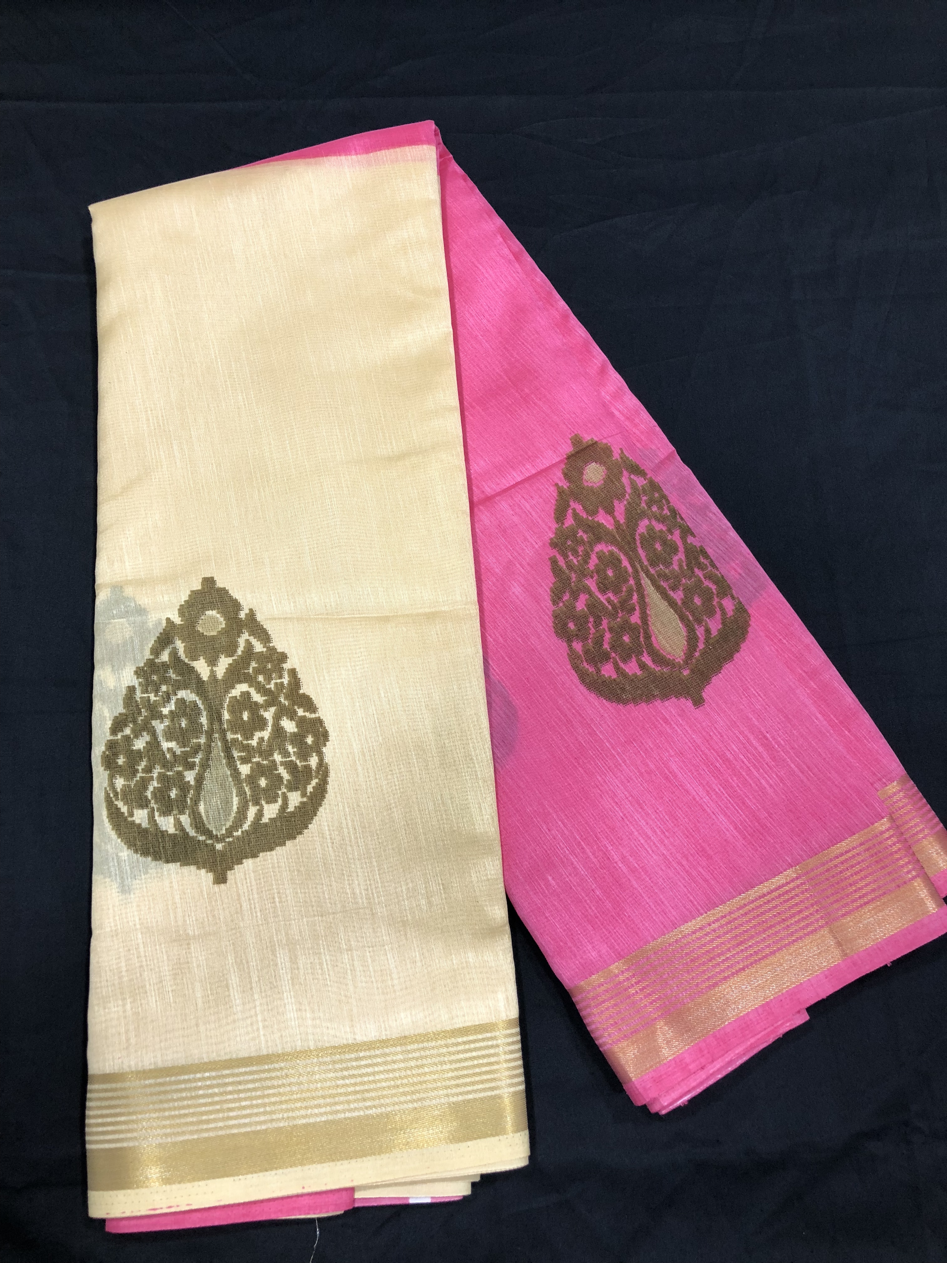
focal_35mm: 28
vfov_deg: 63.4
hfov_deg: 49.7
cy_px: 632
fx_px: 1021
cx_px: 474
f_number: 1.8
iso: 32
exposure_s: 1/25
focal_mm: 4
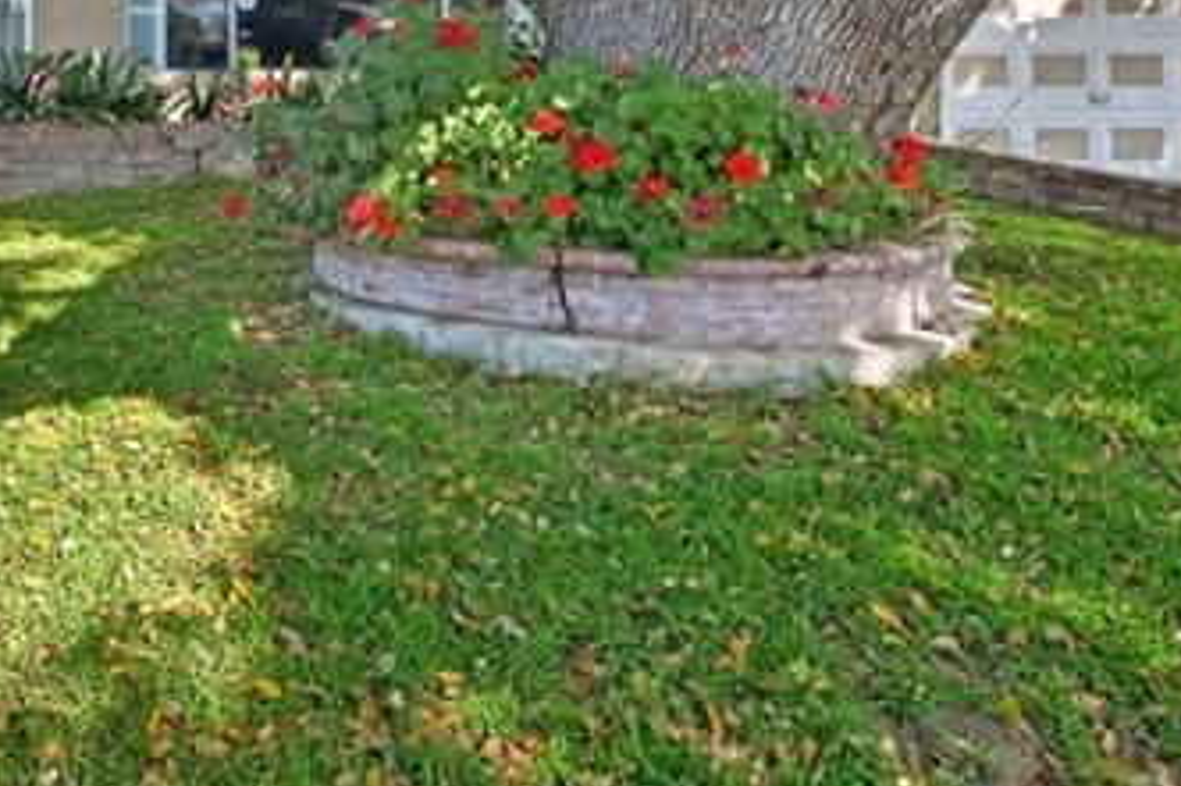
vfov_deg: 33.0
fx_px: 1213
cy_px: 7
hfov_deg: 46.0
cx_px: 82
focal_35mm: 37
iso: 250
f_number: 22
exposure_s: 1/15
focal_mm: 12
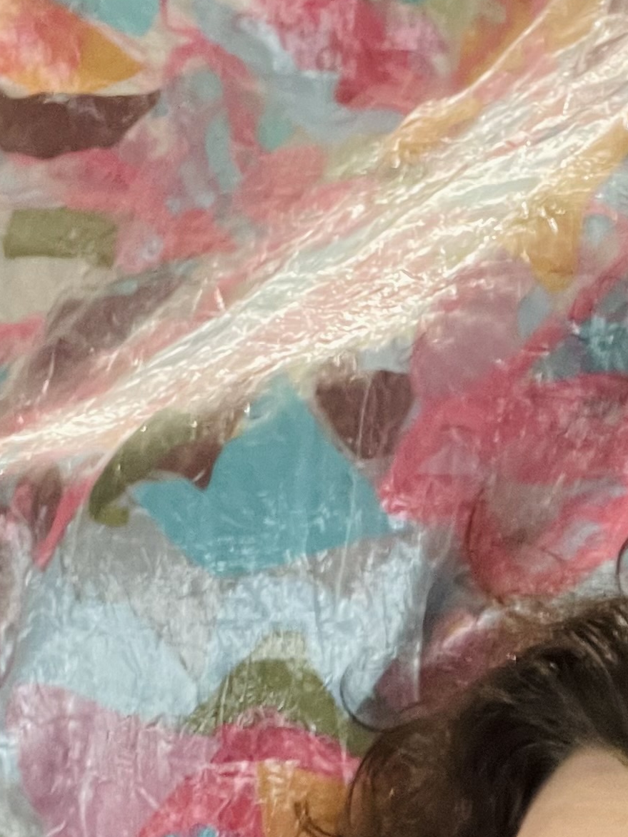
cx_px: 602
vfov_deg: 23.2
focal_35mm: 79
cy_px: 920
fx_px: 1912
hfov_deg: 18.3
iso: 500
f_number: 2.2
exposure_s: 1/25
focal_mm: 2.71
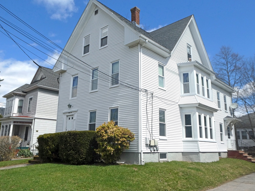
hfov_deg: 61.7
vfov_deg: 48.2
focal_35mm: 29
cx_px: 127
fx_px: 214
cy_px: 93
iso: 80
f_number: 4
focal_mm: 5
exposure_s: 1/1000
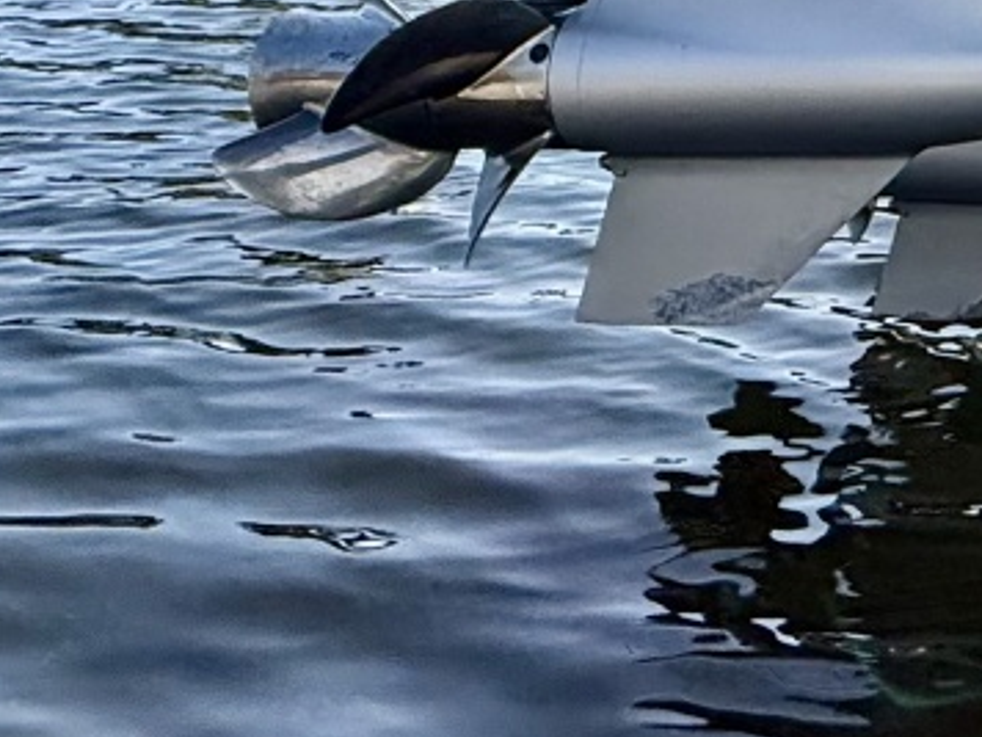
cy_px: -149
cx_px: 1255
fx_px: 1787
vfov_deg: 21.6
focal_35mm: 63
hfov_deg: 26.4
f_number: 2.2
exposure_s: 1/1497
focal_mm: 2.22
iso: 64
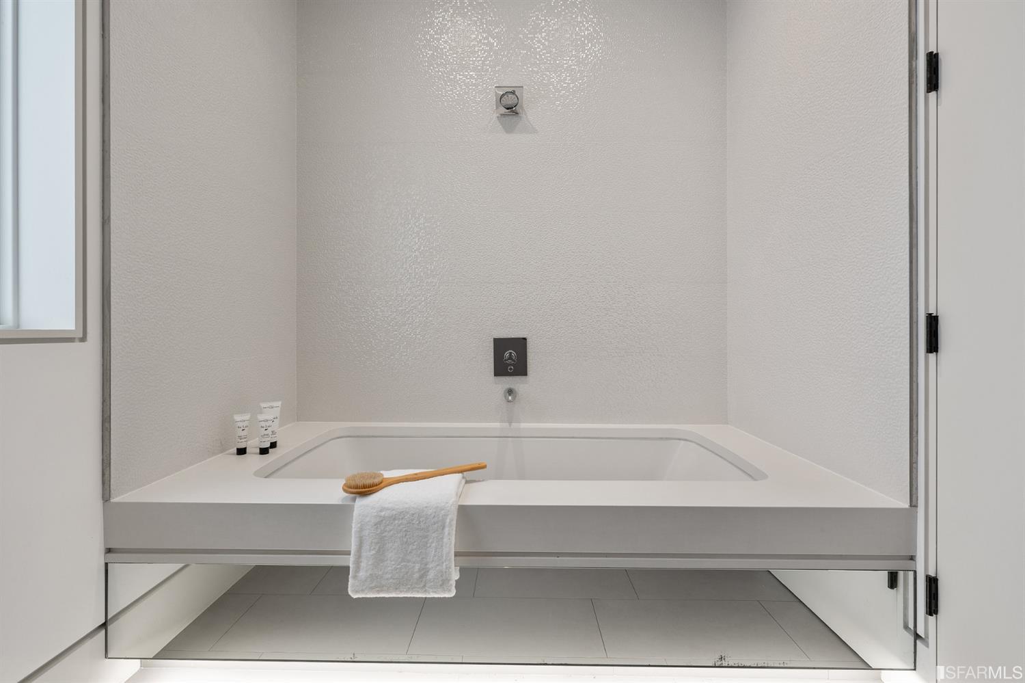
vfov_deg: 73.7
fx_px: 455
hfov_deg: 96.8
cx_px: 512
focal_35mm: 16
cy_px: 342
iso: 100
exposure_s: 1/8
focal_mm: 16
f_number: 6.3
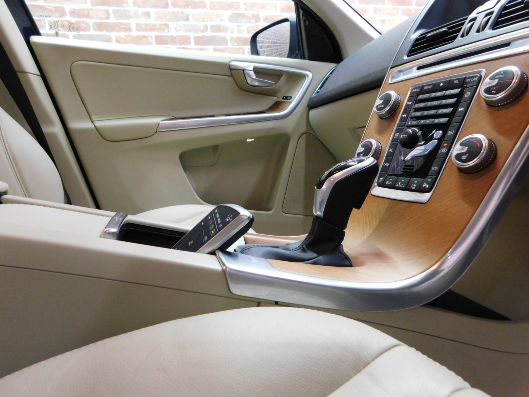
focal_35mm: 23
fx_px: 351
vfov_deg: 58.9
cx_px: 264
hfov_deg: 73.9
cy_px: 198
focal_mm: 4
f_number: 3
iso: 400
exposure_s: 1/15
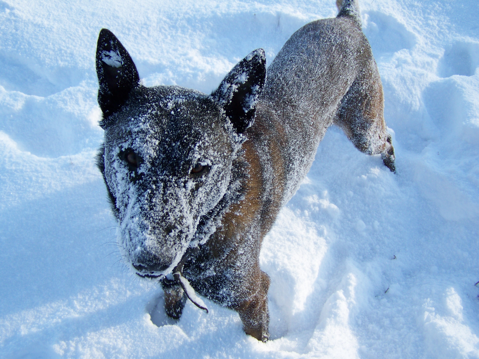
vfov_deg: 37.7
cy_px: 180
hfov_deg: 49.0
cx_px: 240
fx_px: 526
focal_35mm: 38
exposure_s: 1/320
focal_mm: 6.3
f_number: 2.8
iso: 64
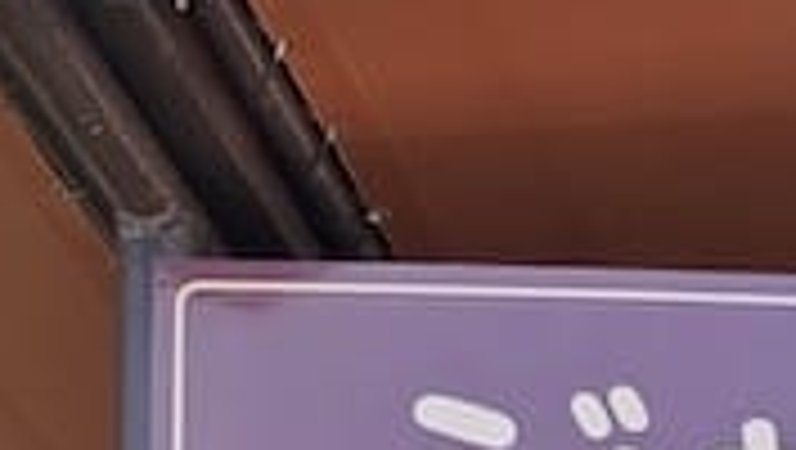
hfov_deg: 15.1
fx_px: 2388
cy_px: 1125
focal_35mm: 113
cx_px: 1614
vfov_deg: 9.4
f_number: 1.7
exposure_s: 1/251
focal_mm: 6.3
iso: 10
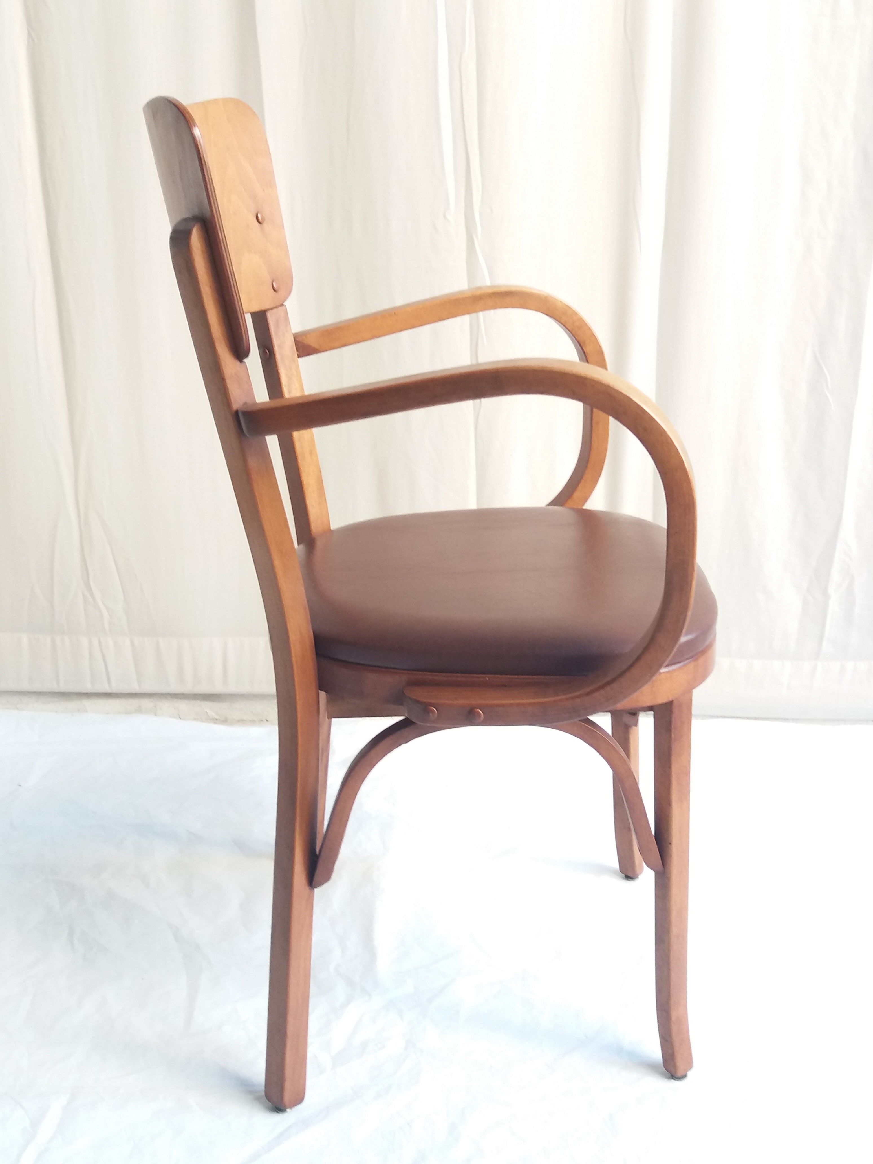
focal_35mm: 28
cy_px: 582
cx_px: 436
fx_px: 942
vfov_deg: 63.4
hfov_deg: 49.7
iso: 80
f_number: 1.9
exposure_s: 1/50
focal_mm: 3.7
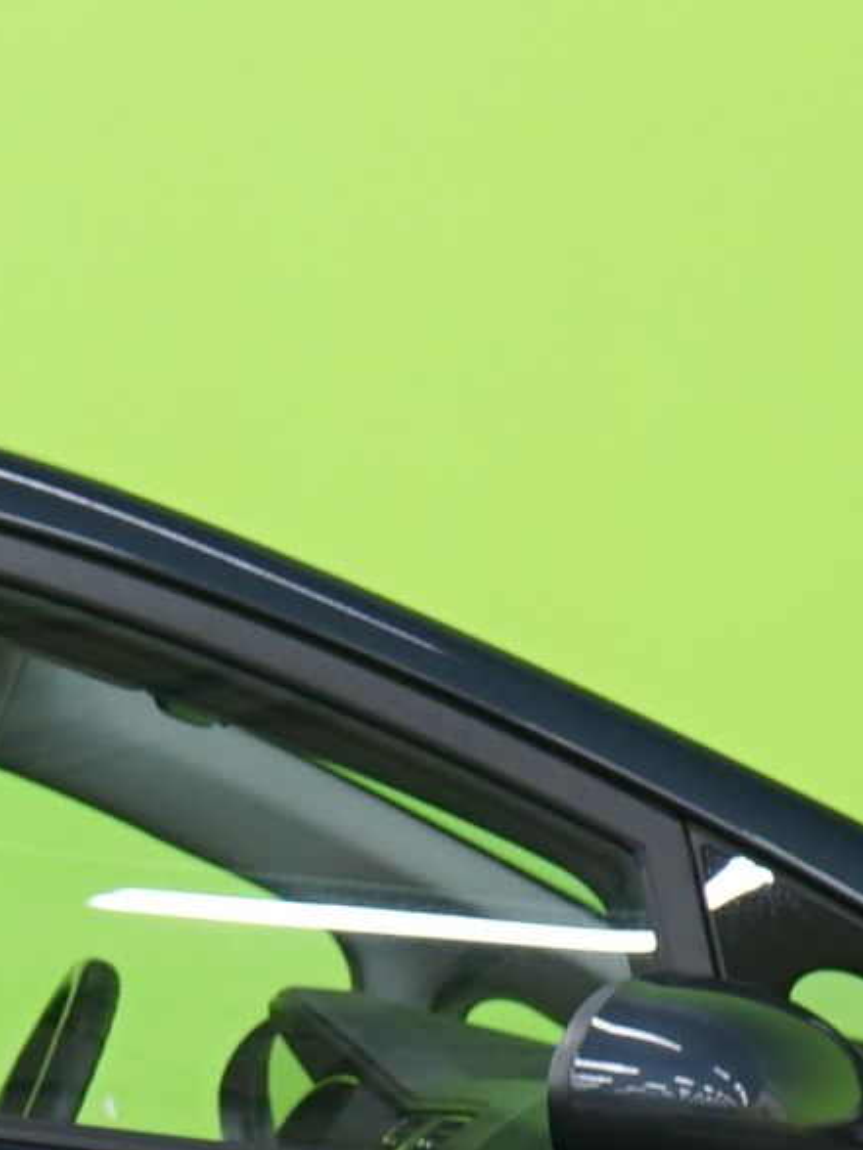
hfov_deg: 5.0
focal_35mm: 296
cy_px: 1185
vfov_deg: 6.7
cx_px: -387
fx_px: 9839
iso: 400
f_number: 4.5
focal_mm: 46
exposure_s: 1/6
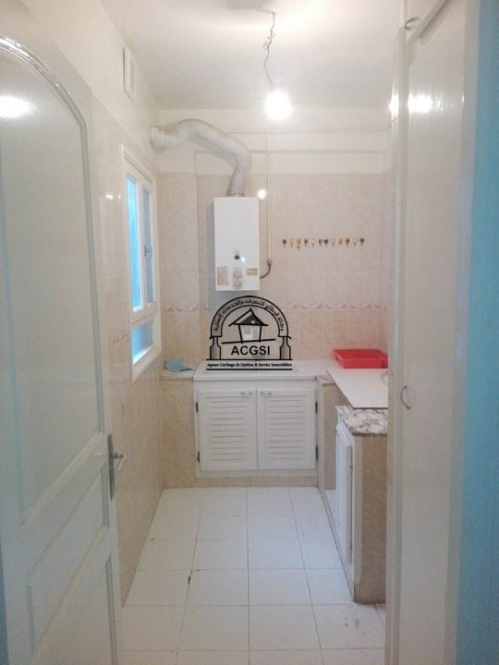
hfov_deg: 51.4
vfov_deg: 65.3
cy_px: 332
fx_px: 519
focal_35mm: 27
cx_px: 250
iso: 350
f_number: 2
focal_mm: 3.68
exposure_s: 1/33
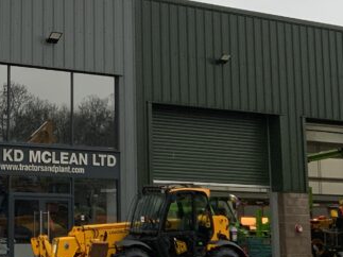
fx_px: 911
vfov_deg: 15.9
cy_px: 50
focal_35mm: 92
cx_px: -28
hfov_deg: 20.4
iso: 32
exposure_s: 1/122
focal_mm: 3
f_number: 1.8
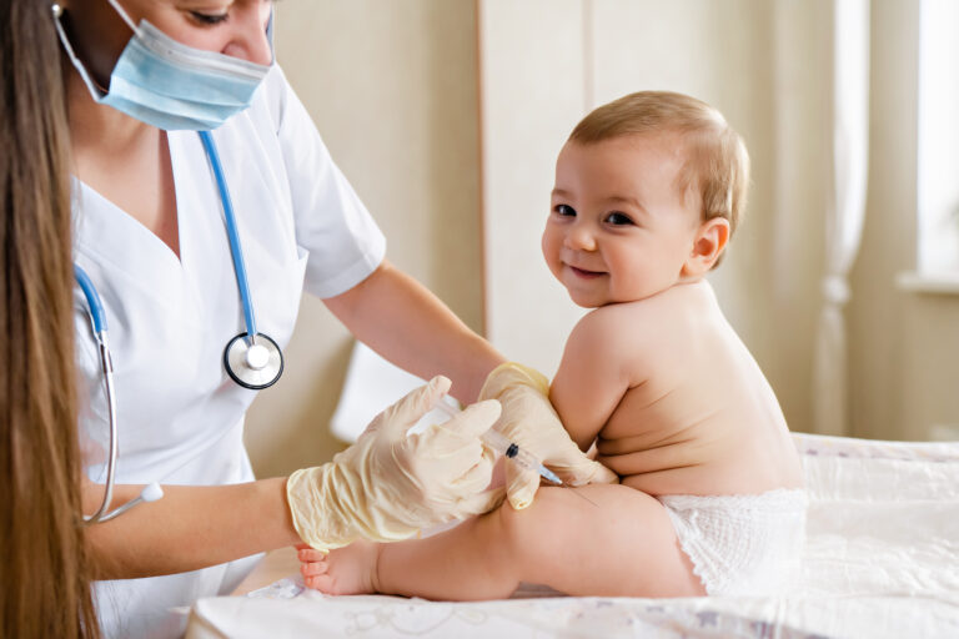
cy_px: 320
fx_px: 932
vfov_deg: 37.9
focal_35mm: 35
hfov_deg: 54.4
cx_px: 480
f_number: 2.8
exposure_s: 1/200
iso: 640
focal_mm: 35
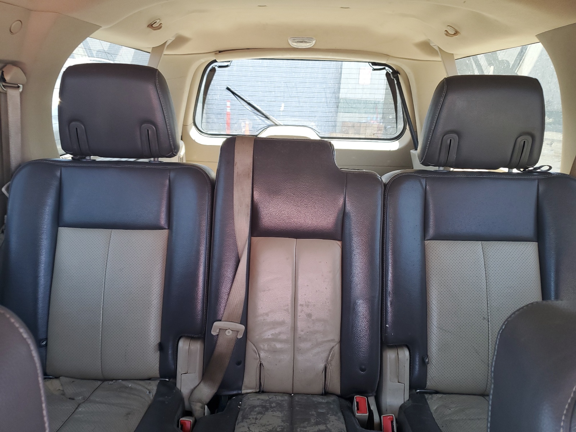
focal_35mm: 26
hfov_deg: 67.3
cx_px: 288
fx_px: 433
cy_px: 216
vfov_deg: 53.1
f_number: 1.5
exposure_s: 1/60.2
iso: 66
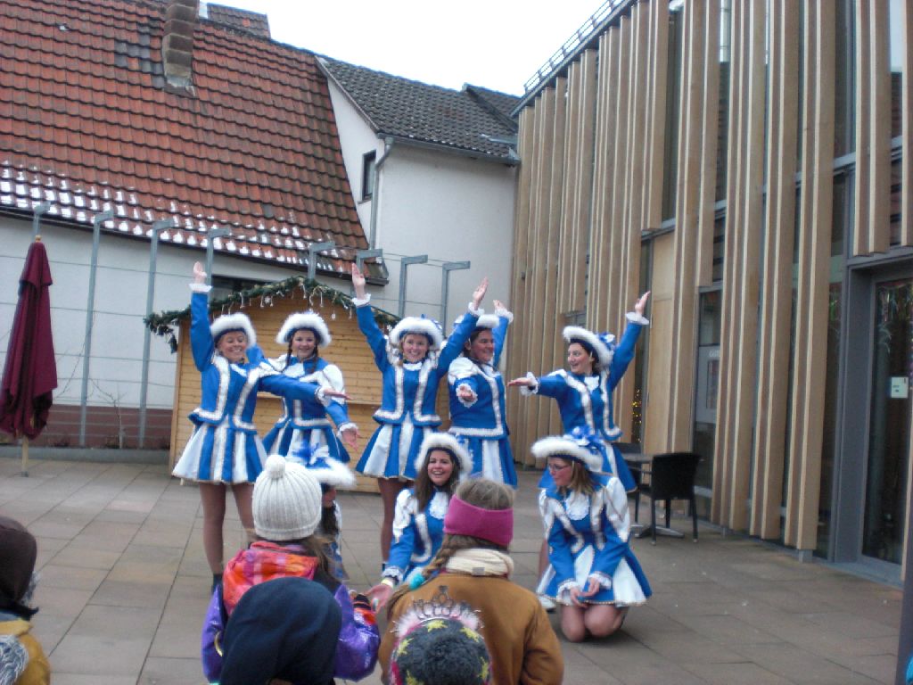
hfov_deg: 49.0
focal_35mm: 38
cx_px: 456
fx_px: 1002
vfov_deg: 37.7
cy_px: 342
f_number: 3.1
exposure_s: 1/125
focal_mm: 6.3
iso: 200
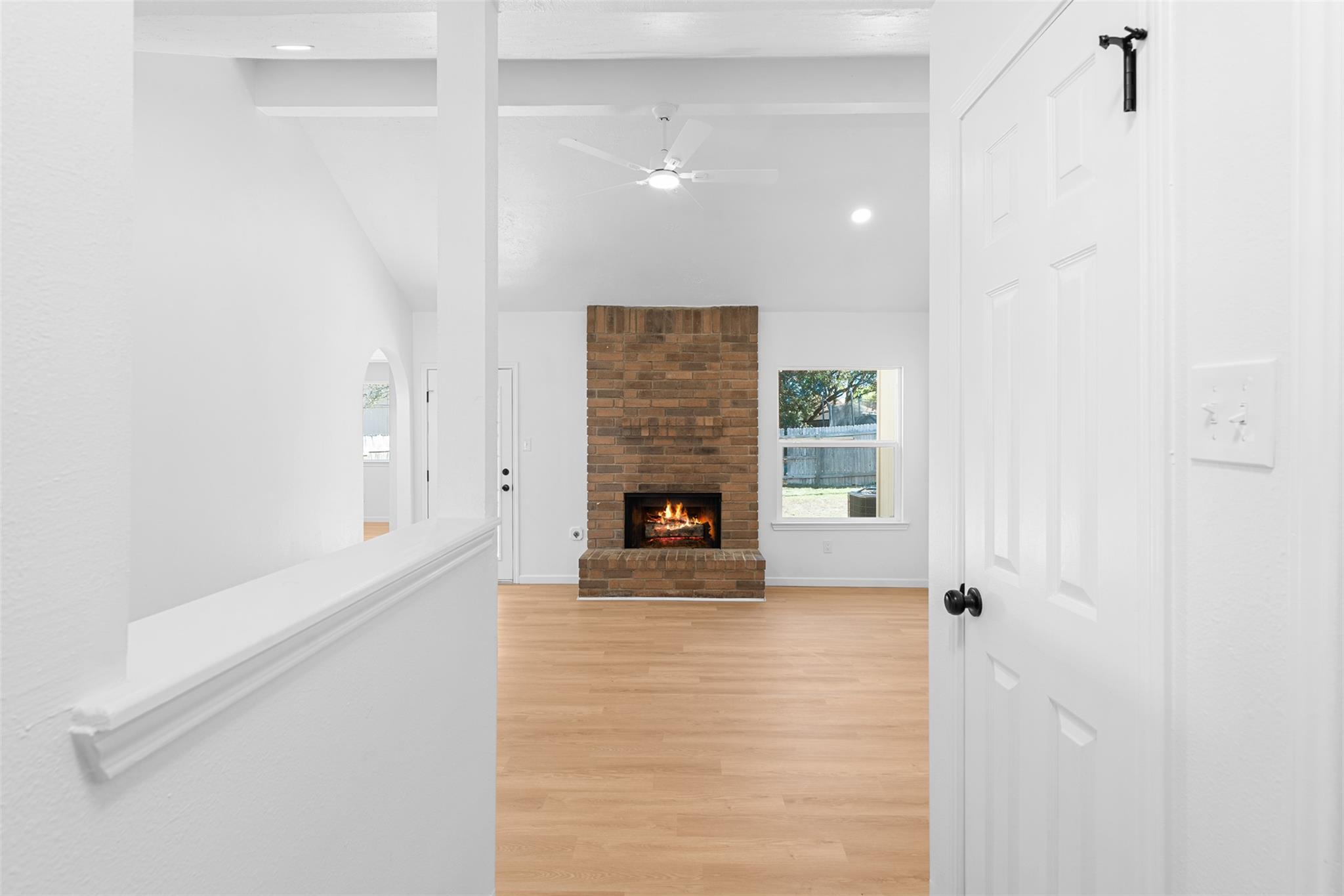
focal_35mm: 18
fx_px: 672
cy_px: 448
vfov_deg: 67.4
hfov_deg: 90.0
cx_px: 672
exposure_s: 1/3
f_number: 8
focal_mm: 18
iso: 250
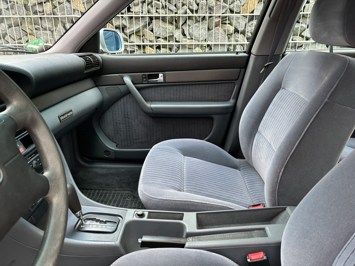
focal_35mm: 26
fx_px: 267
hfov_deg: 67.3
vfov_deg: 53.1
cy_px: 133
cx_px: 178
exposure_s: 1/60
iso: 320
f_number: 1.6
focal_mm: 5.96
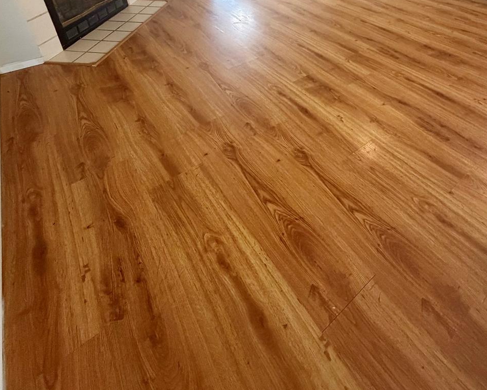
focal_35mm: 22
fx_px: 317
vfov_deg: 56.8
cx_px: 280
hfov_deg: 74.6
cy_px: 60
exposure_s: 1/60
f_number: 2.2
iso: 500
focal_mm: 2.22
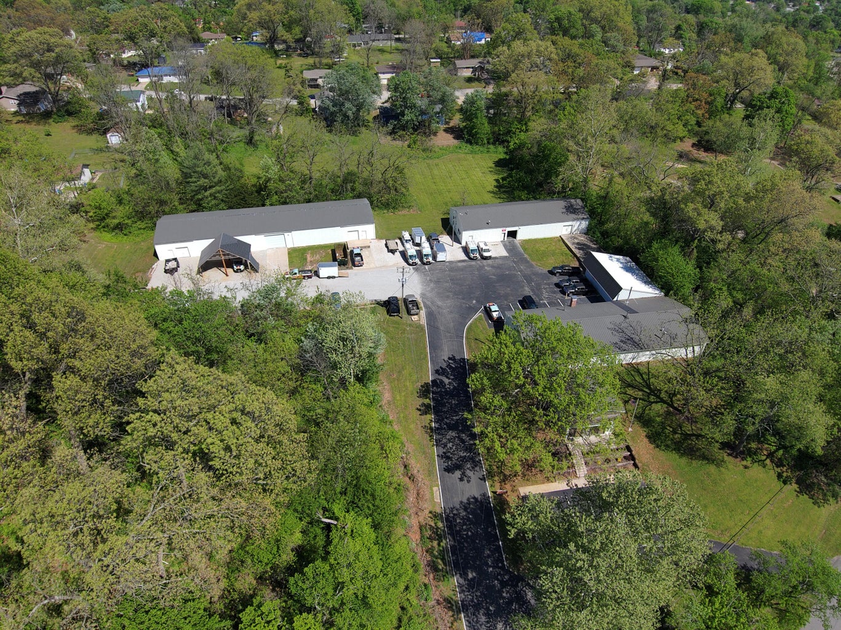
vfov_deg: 63.4
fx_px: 510
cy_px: 315
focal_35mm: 21
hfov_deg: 79.0
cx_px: 420
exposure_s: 1/1200
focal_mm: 3.7
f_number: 2.8
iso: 100
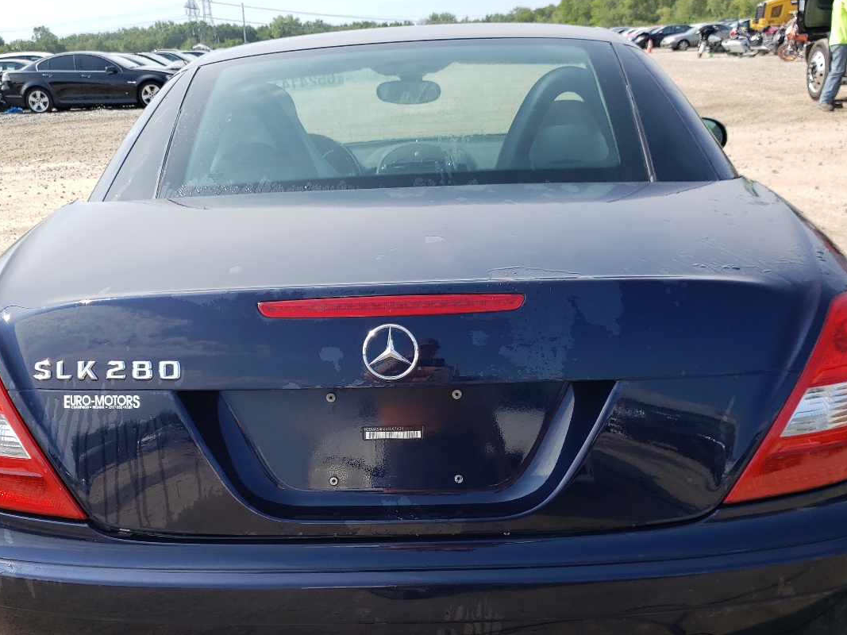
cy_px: 427
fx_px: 954
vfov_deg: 36.4
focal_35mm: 39
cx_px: 384
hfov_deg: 47.8
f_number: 1.5
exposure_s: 1/1250
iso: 50
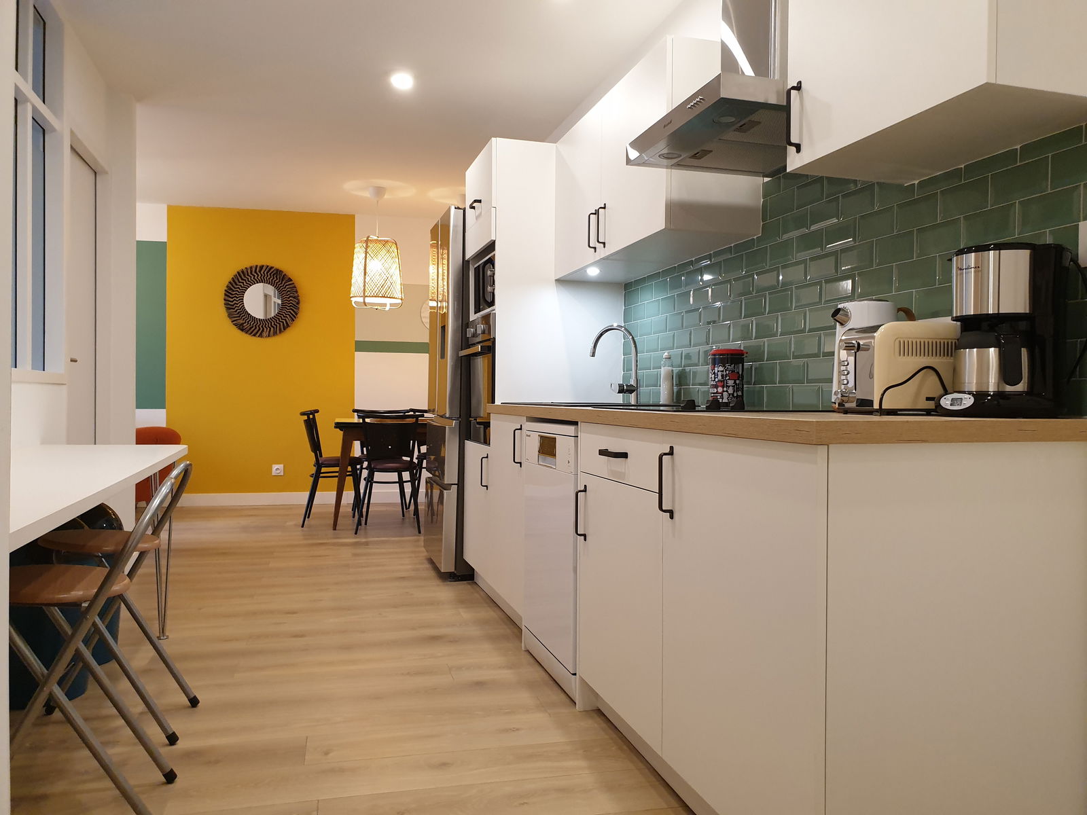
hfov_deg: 67.3
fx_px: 816
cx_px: 544
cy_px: 408
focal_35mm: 26
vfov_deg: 53.1
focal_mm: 4.3
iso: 250
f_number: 2.4
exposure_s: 1/50
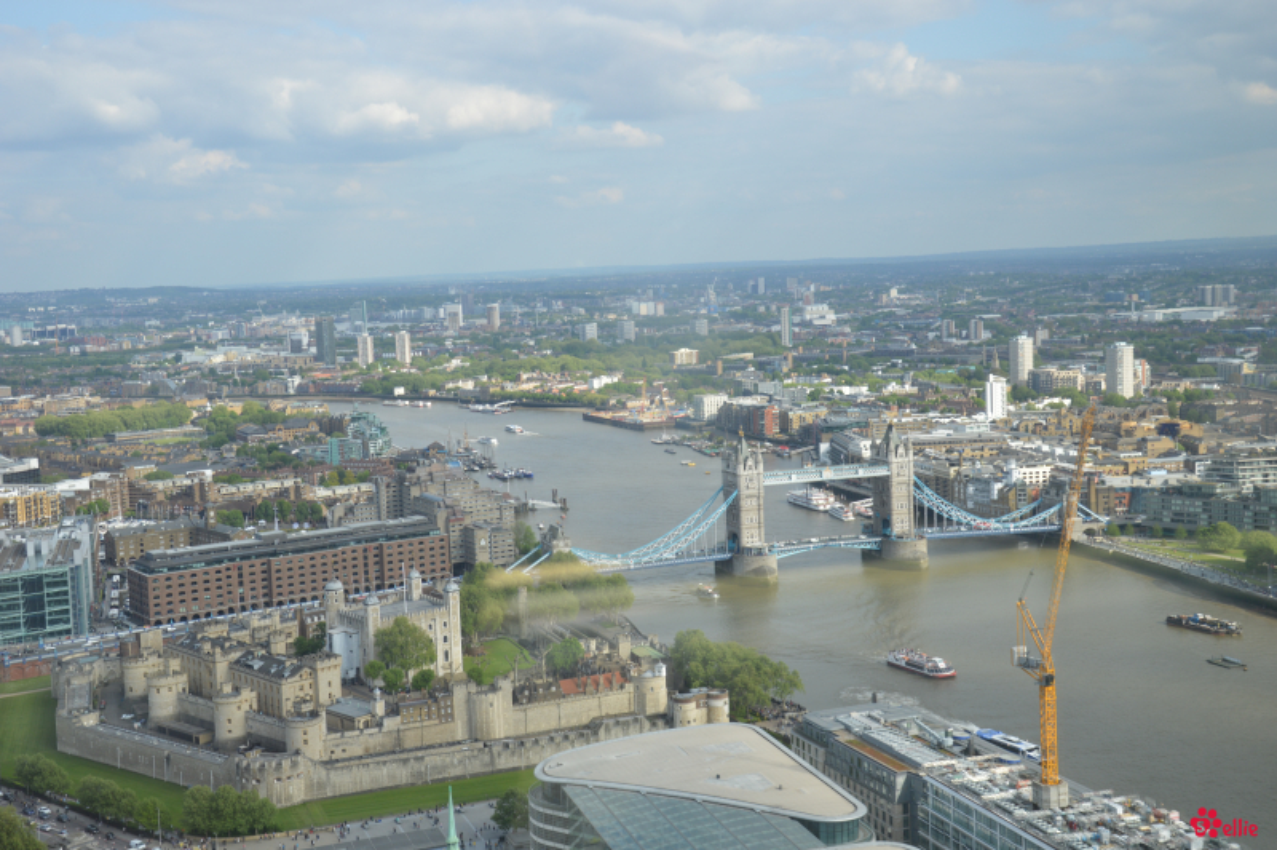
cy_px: 425
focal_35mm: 45
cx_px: 638
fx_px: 1595
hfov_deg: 43.6
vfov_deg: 29.8
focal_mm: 30
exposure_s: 1/160
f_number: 6.3
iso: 100
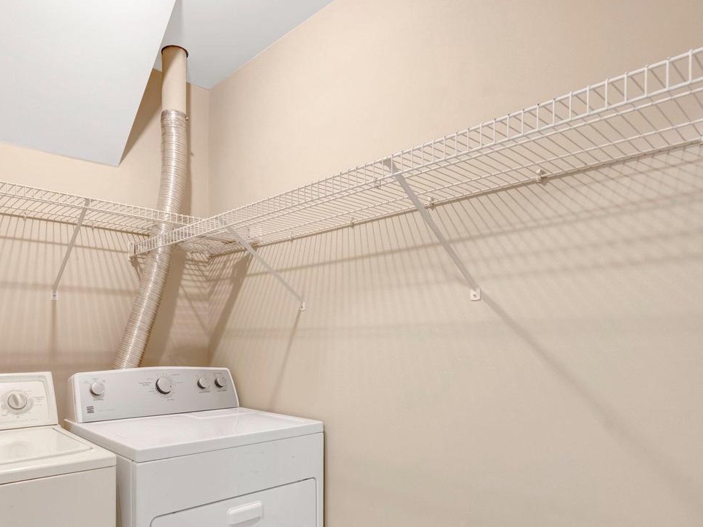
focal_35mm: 23
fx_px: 467
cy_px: 348
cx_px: 261
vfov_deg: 57.7
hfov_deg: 72.6
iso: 1250
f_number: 8
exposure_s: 1/15
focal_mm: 16
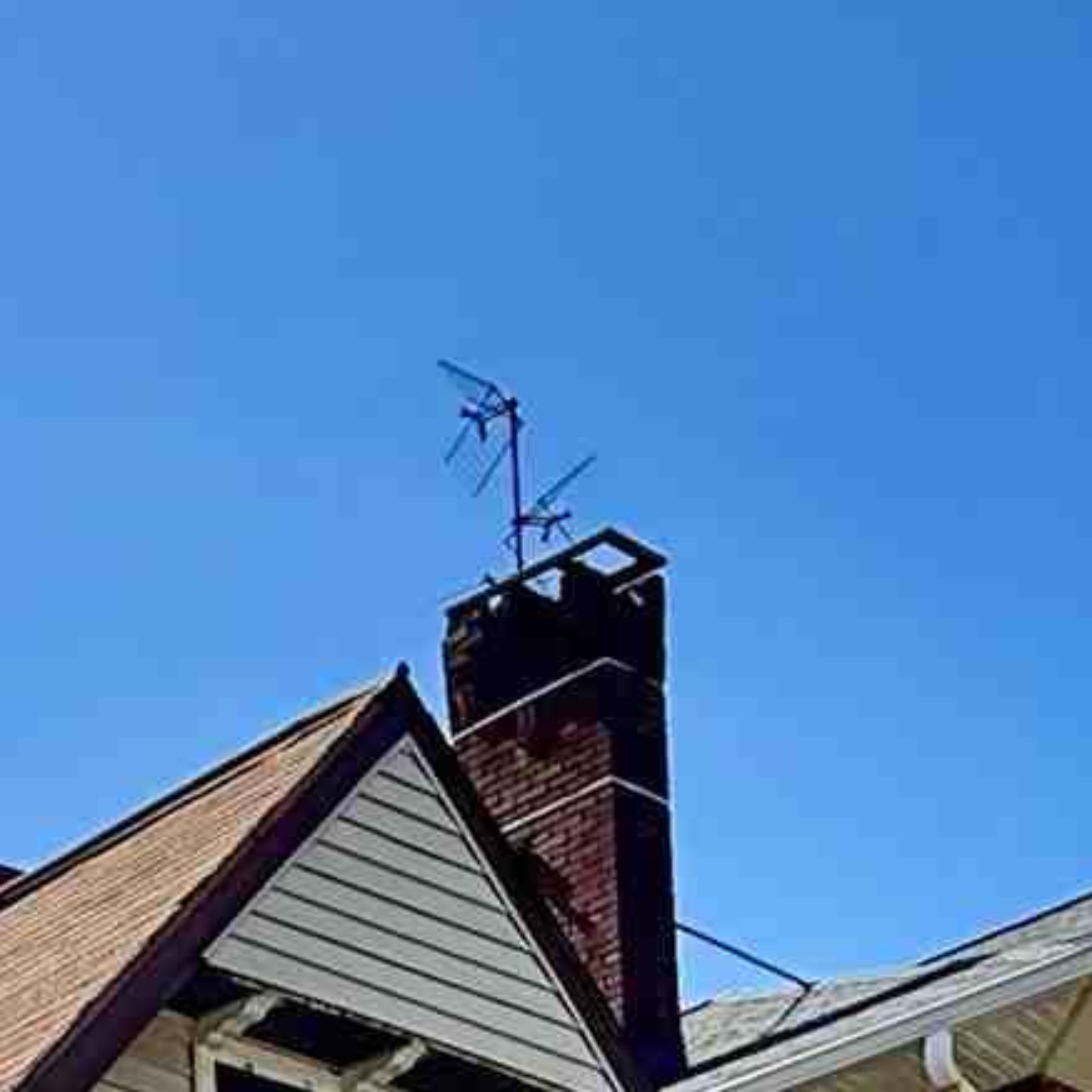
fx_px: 3105
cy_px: 2057
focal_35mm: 87
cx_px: -322
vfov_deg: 16.3
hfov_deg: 18.6
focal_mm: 2.22
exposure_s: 1/1033
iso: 64
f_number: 2.2
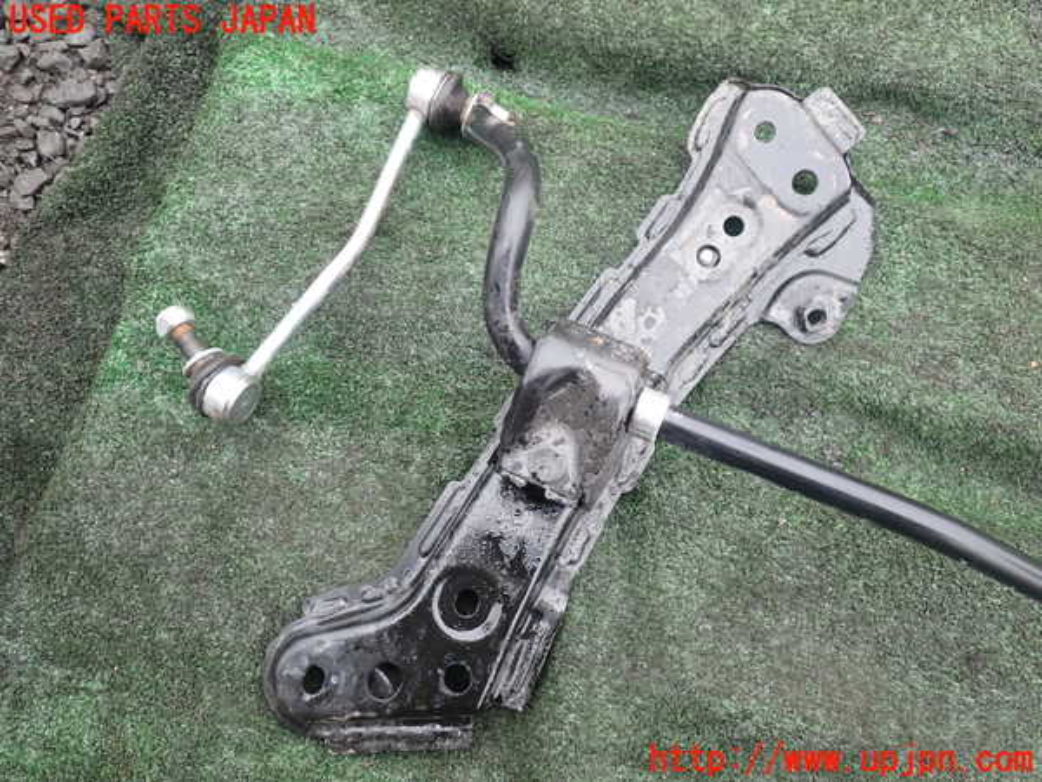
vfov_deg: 46.8
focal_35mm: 30
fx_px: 903
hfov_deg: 60.0
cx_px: 521
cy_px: 391
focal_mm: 5.4
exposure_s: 1/100
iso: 100
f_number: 2.3
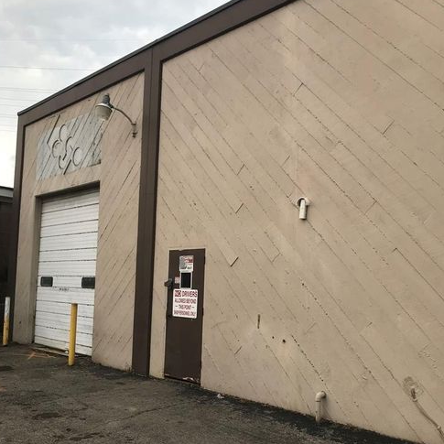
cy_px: 253
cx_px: 221
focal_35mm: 34
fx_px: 493
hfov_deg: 48.5
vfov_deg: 48.3
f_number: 1.8
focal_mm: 3.99
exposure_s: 1/367
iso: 20
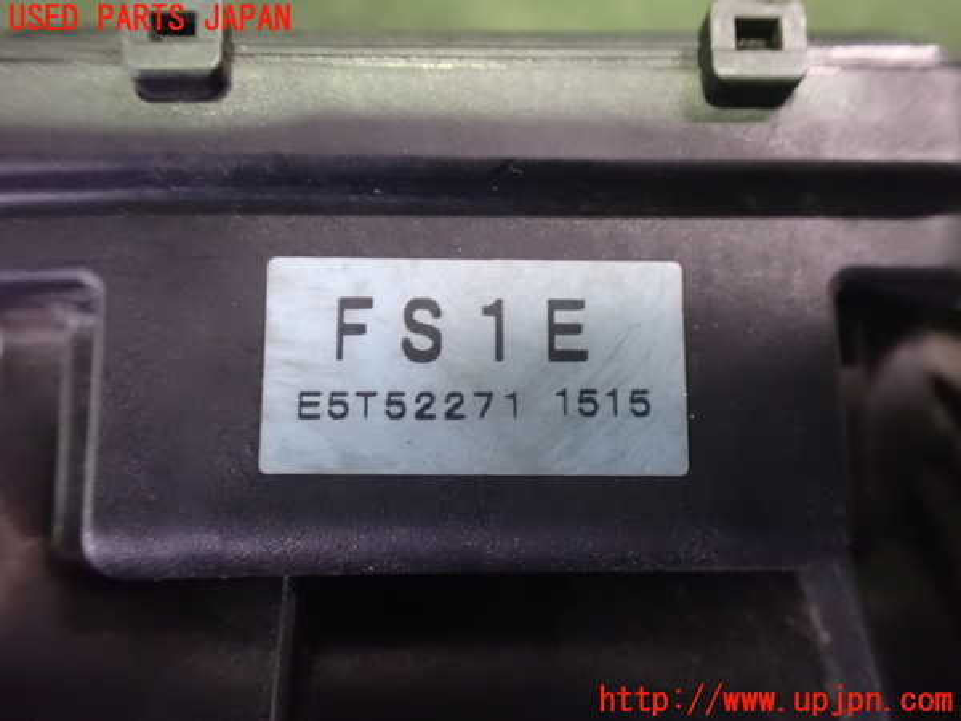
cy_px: 360
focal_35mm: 30
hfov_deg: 60.0
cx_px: 480
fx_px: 833
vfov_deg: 46.8
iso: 1600
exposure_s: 1/25
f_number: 2.3
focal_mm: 5.4
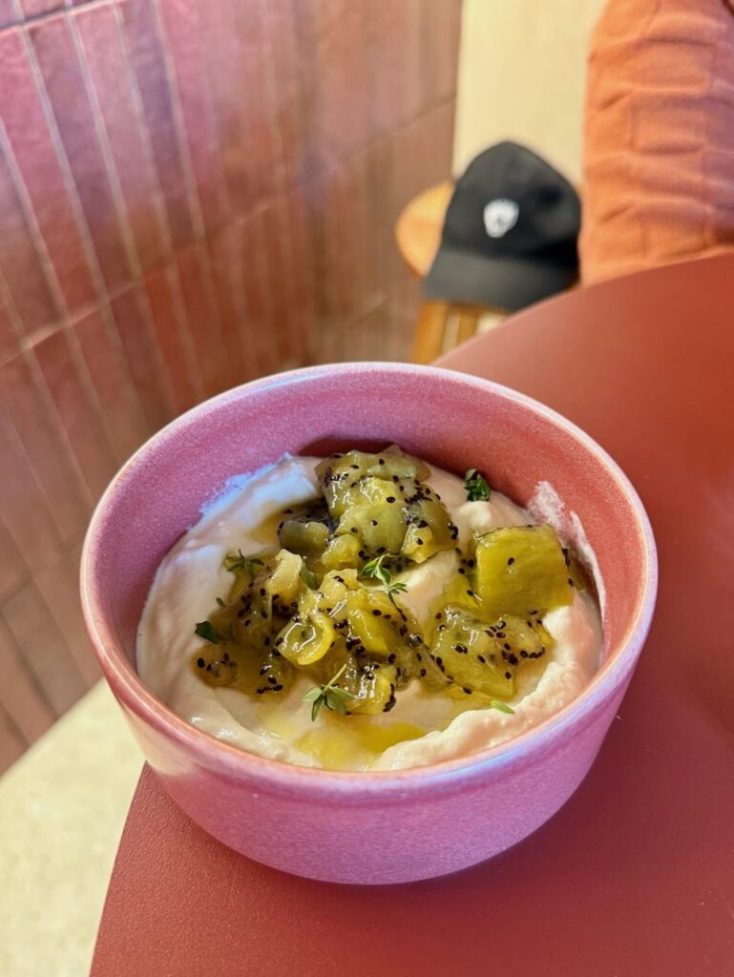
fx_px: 678
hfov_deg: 56.9
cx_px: 367
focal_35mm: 24
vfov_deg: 71.6
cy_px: 488
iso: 400
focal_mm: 6.76
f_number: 1.78
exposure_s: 1/59
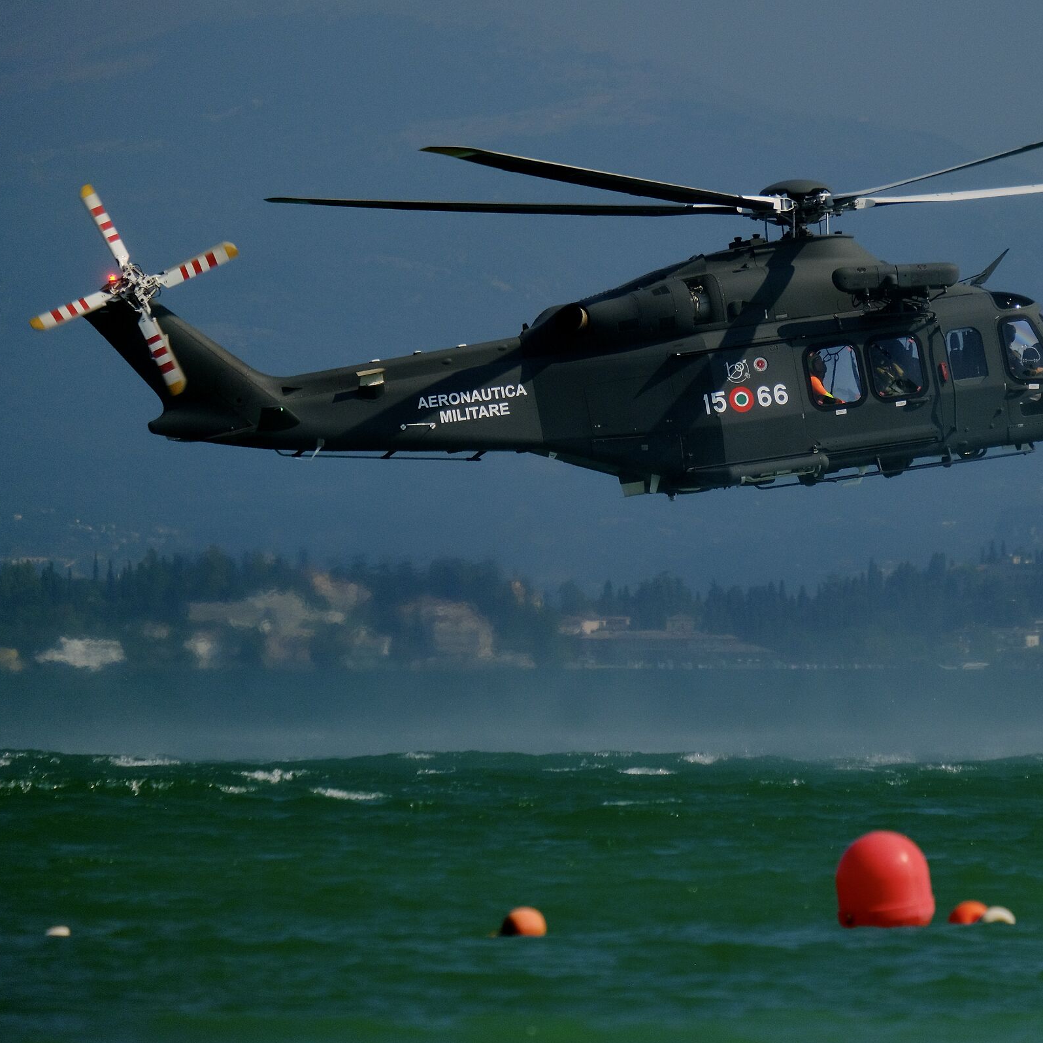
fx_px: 11283
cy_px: 522
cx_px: 765
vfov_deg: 5.3
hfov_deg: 5.3
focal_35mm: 331
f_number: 4.7
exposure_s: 1/3200
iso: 640
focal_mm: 172.4
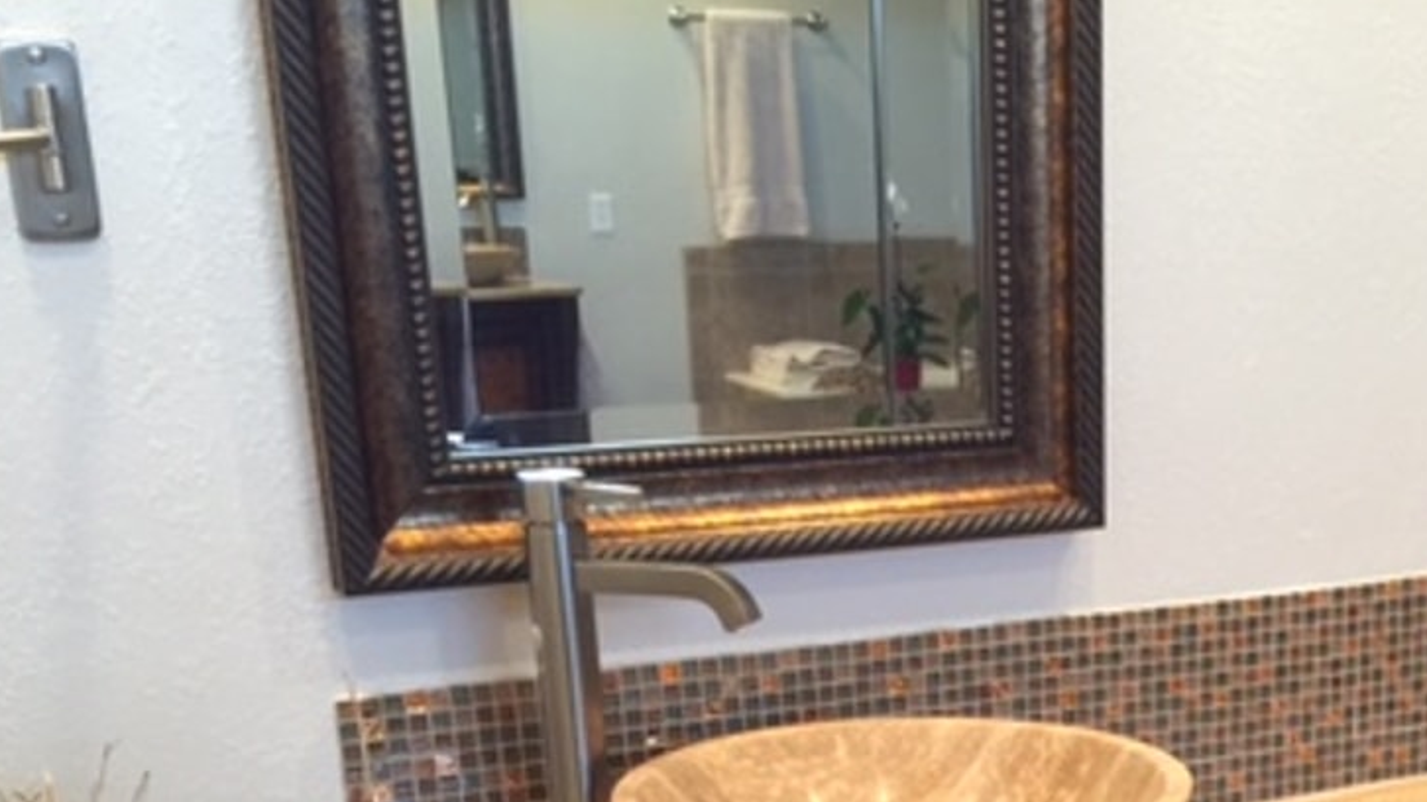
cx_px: 1159
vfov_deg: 19.5
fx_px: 2194
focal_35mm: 58
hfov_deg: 34.8
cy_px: 967
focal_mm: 4.15
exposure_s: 1/15
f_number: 2.2
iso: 80
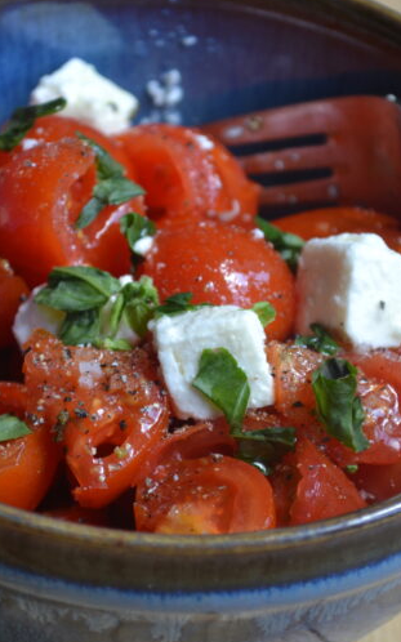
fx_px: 2271
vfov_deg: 16.1
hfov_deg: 10.1
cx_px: 141
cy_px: 321
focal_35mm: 130
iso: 250
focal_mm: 55
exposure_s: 1/125
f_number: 5.6
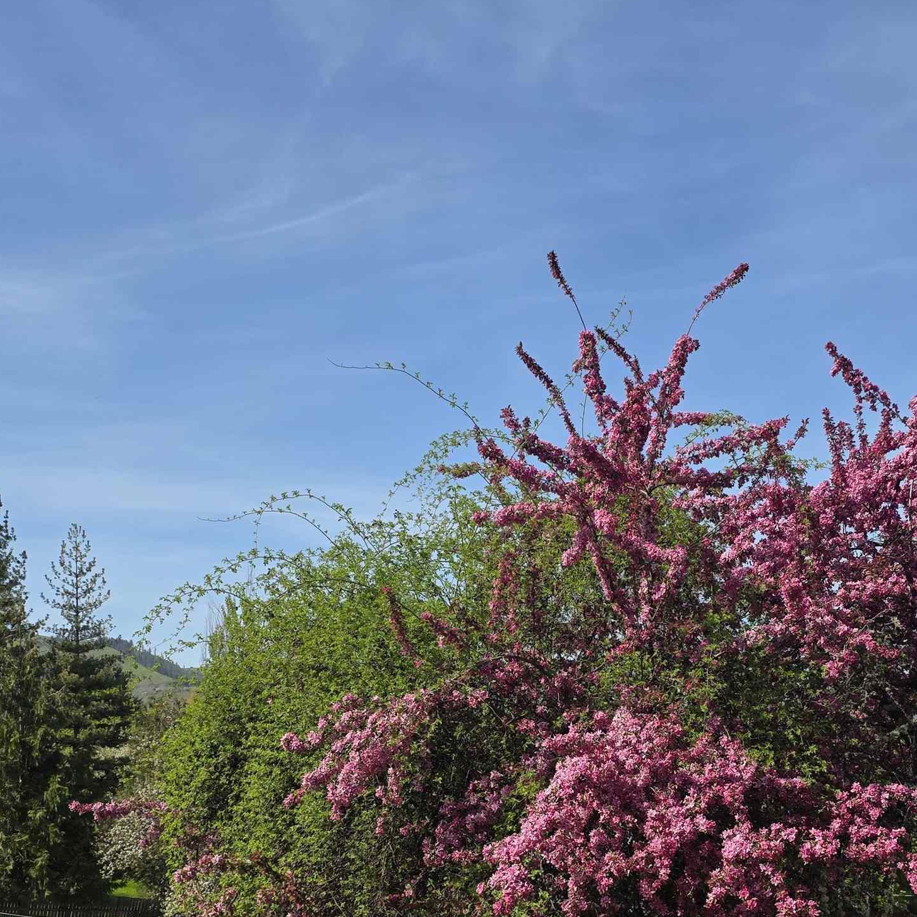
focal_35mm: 43
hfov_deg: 38.7
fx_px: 1289
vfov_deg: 38.2
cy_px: 688
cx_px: 618
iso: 80
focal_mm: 6.3
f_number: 1.7
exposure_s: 1/4889
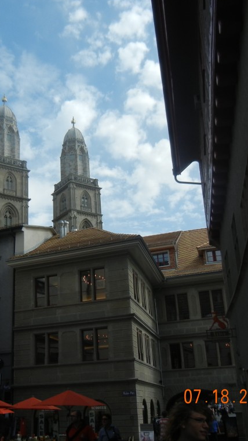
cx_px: 70
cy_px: 220
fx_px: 514
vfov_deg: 46.4
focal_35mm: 44
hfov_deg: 26.8
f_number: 7
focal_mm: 5.4
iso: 160
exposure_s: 1/454
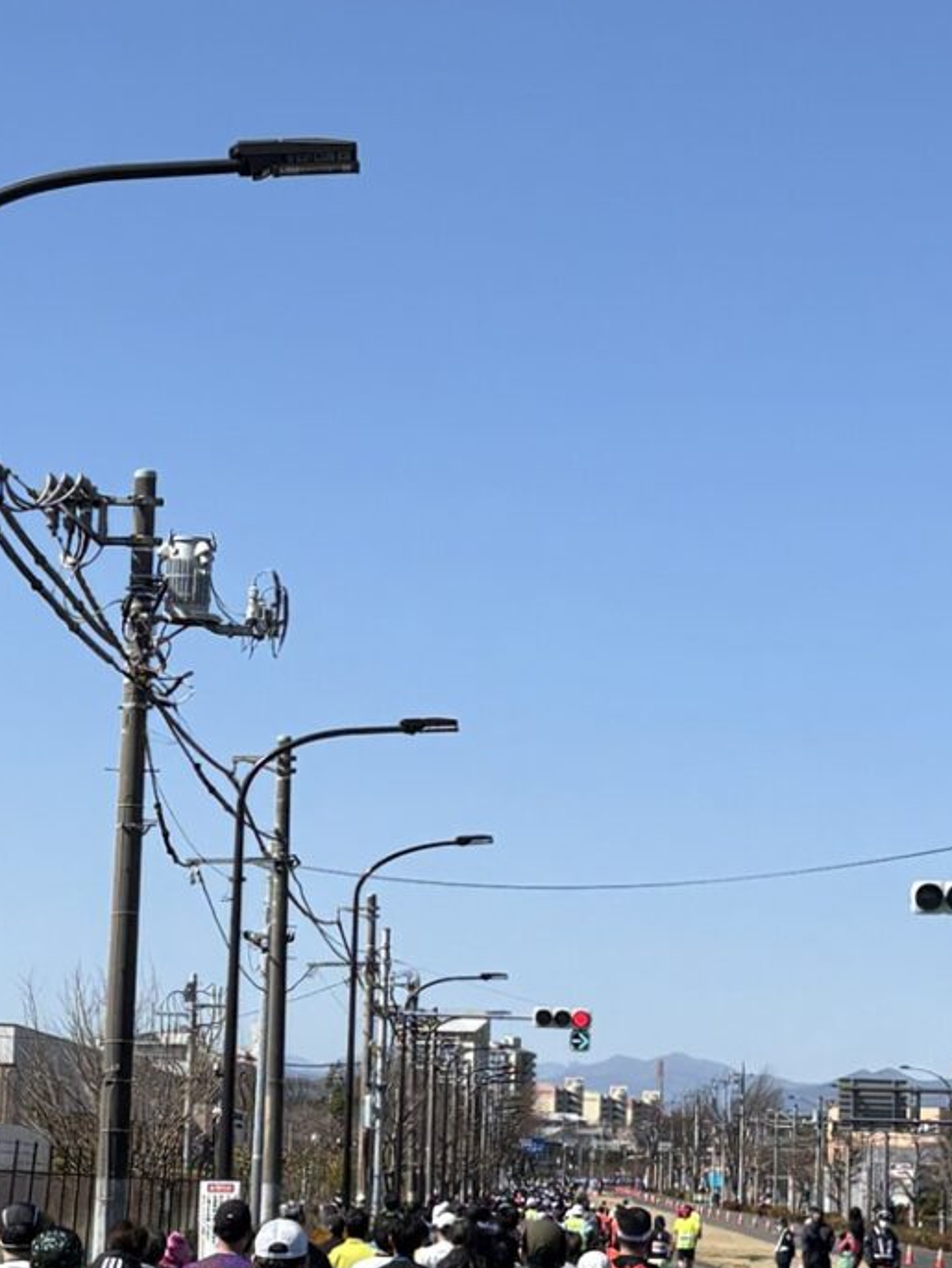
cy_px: 719
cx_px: 211
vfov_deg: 20.2
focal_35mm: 97
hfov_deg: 15.2
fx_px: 3555
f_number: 1.6
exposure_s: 1/4065
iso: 50
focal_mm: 5.96
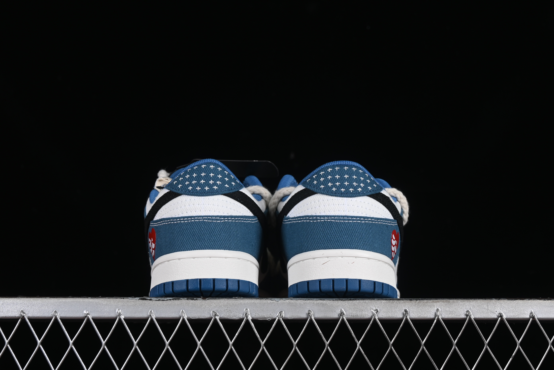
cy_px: 185
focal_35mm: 75
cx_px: 277
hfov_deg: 27.0
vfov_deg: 18.2
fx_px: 1154
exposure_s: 1/60
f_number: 8
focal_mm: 50
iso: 160
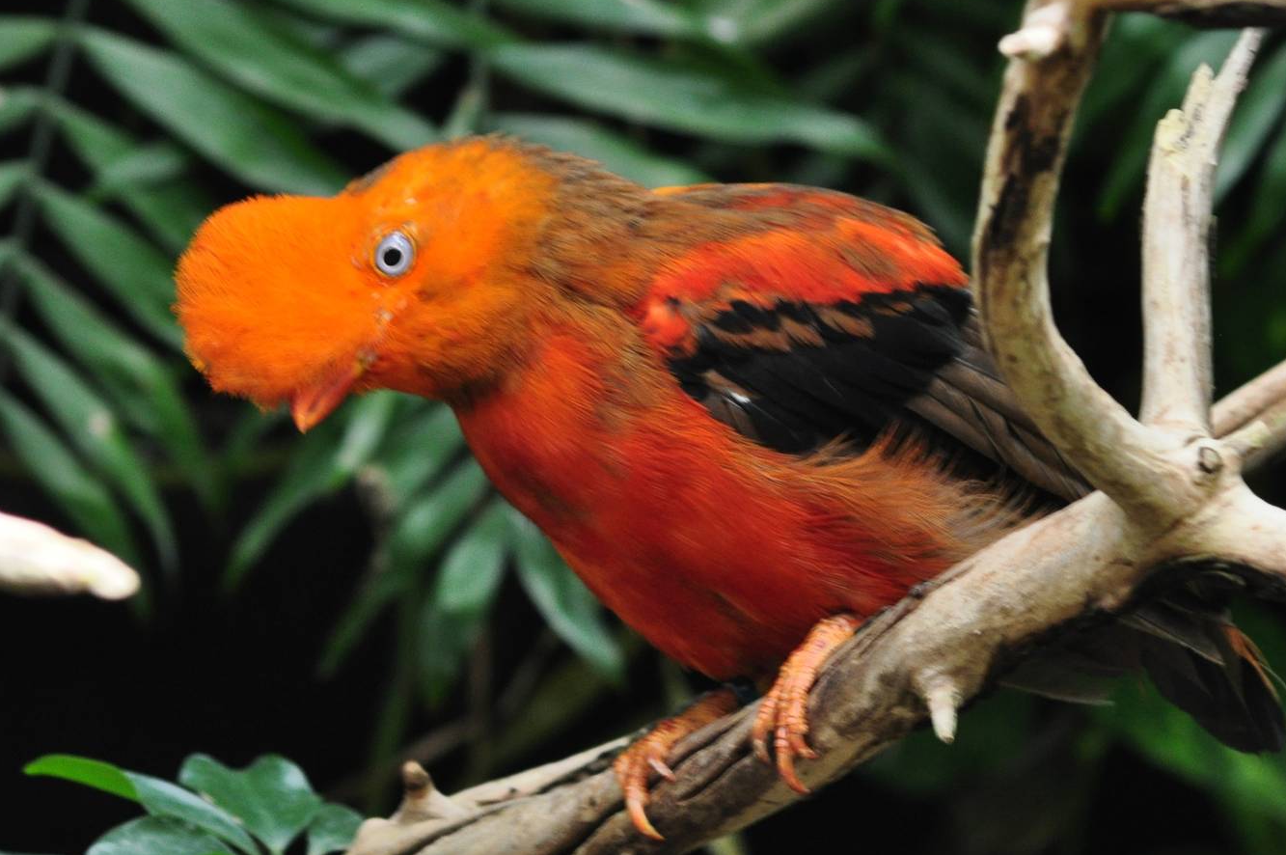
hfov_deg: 7.6
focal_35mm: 270
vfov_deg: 5.1
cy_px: 499
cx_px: 737
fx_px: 9635
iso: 800
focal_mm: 150
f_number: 7.1
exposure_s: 1/30
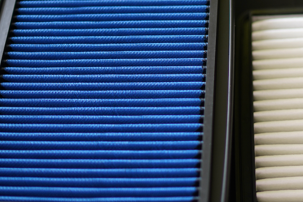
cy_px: 50
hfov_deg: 26.2
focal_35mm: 76
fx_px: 640
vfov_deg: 17.8
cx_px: 240
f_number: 1.4
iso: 200
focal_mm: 35
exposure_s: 1/40
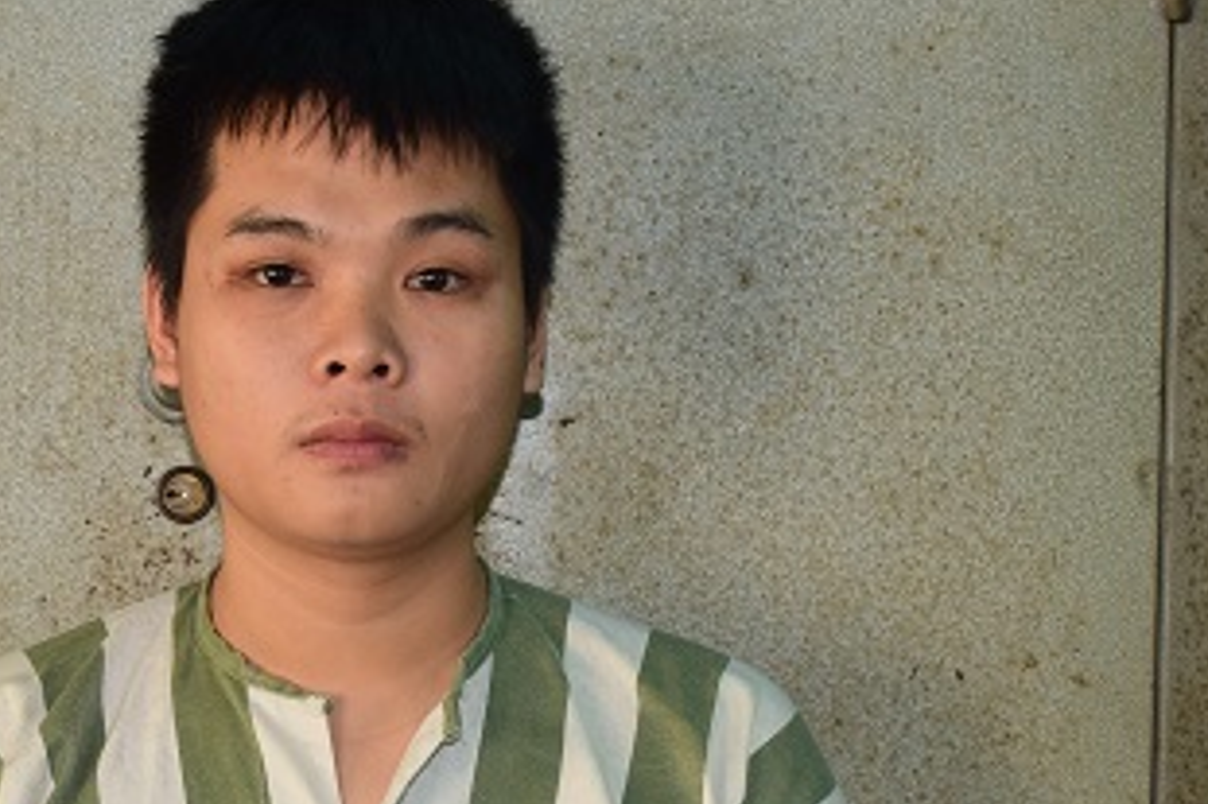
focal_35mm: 81
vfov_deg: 16.7
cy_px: 629
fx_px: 2716
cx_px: 350
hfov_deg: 24.9
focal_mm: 28
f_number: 5.6
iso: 640
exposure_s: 1/80
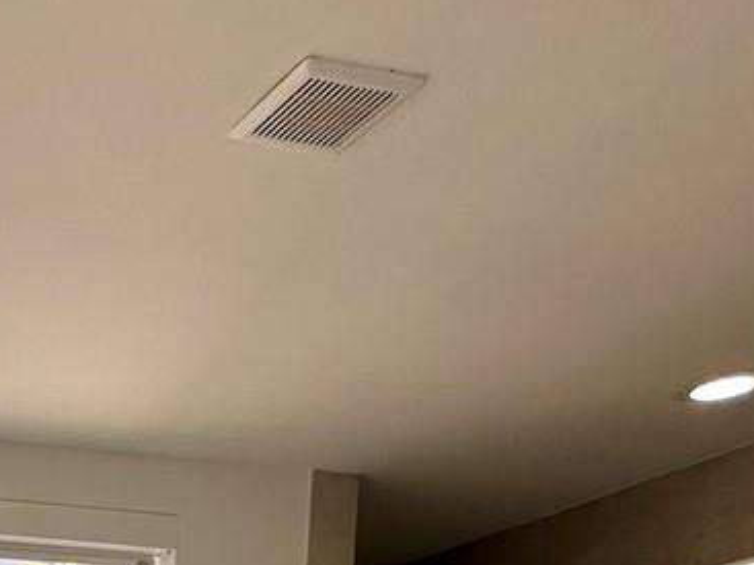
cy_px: 1023
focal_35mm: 61
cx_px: -316
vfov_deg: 18.6
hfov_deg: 25.5
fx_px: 1328
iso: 40
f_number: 2.2
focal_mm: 2.22
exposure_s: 1/172
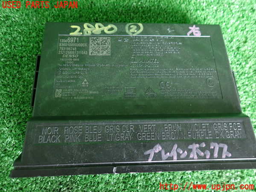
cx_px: 128
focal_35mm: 25
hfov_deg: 69.4
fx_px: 185
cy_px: 96
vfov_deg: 54.9
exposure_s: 1/30
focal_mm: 4.5
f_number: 2
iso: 400
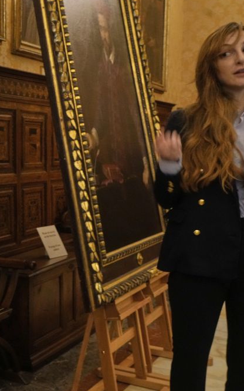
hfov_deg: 21.3
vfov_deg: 36.9
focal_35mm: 55
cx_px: -73
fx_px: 585
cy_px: 197
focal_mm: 29
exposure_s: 1/30
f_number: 10
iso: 4000
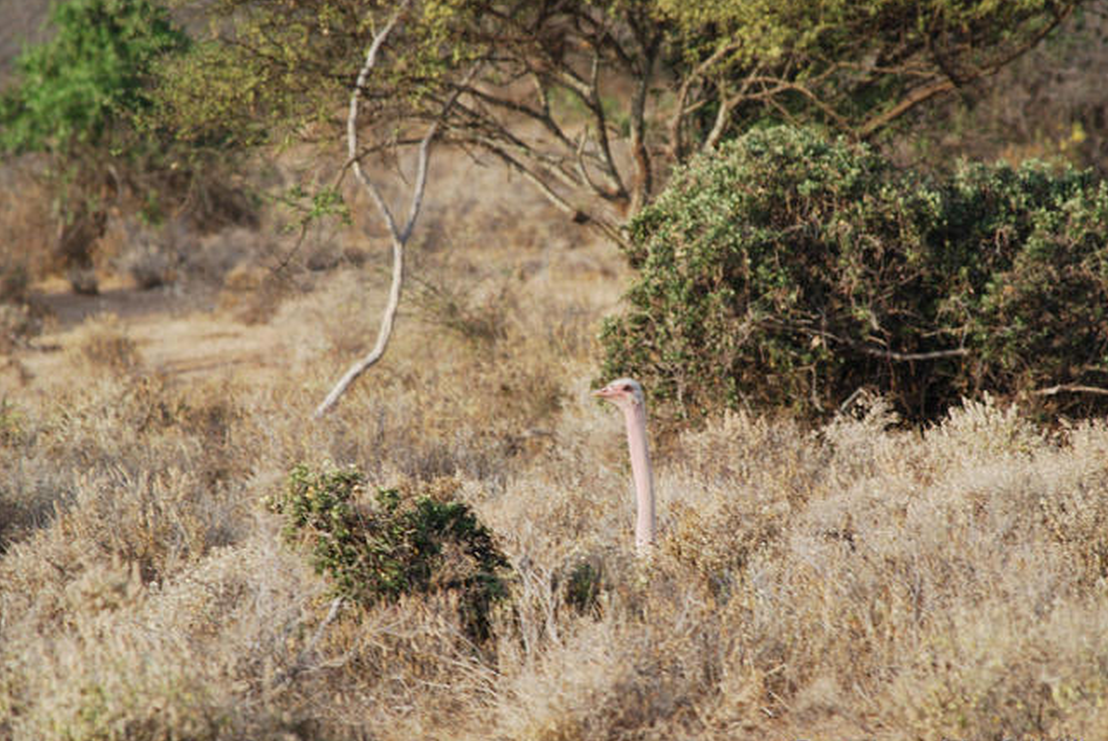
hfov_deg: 3.2
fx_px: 20090
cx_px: 587
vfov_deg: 2.1
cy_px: 394
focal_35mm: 652
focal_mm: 400
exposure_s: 1/125
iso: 100
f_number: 5.6
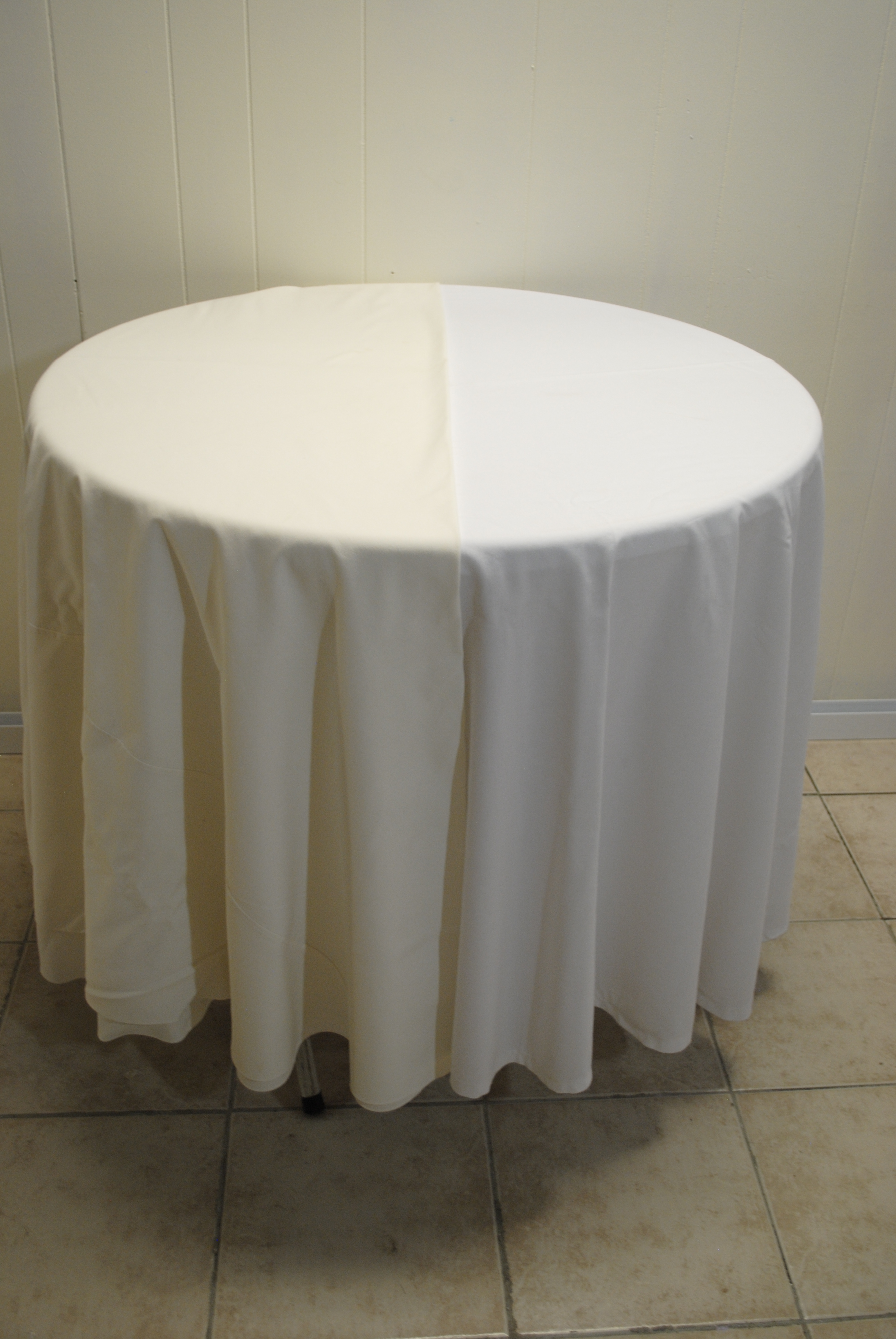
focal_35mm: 33
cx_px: 448
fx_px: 1228
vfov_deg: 57.2
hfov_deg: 40.1
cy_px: 670
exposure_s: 1/40
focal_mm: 22
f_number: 4
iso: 400
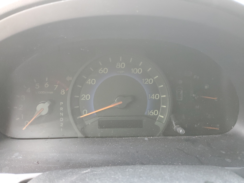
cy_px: 92
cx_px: 122
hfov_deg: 67.3
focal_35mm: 26
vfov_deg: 53.1
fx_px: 183
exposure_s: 1/40
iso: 340
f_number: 1.5
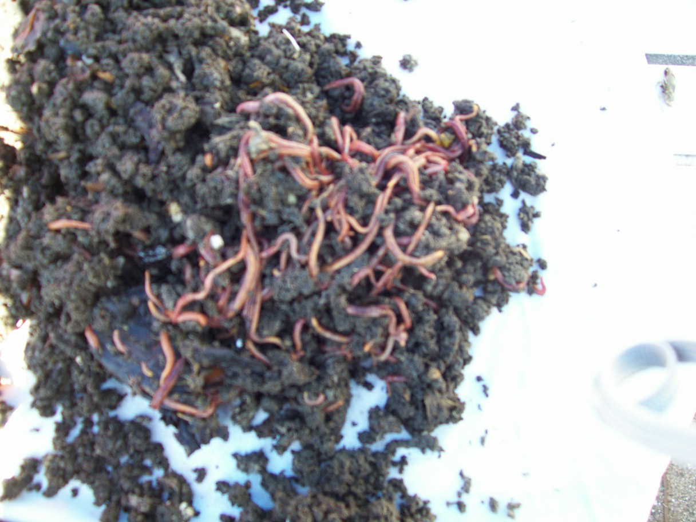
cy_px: 261
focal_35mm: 34
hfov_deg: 54.0
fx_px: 684
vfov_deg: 41.8
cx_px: 348
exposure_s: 1/67.7
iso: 80
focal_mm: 5.6
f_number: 2.7
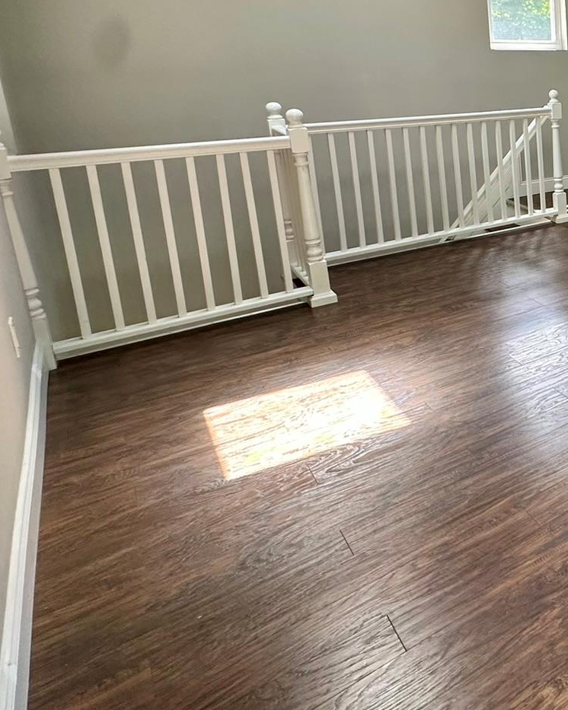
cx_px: 760
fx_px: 631
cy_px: 176
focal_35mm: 30
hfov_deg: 33.4
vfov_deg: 55.9
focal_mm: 2.22
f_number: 2.2
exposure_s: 1/99
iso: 200
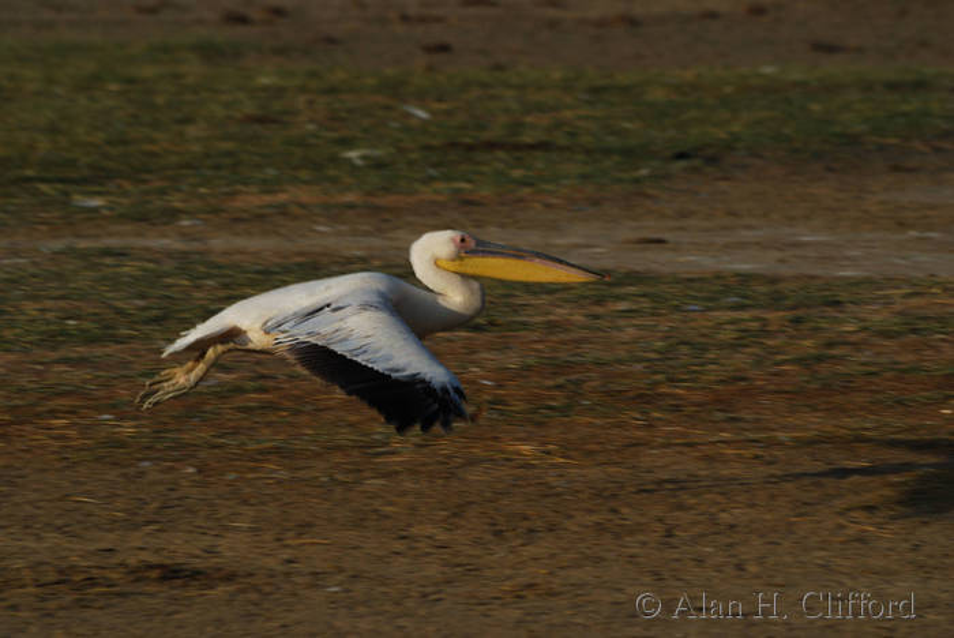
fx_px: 15913
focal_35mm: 600
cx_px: 477
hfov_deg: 3.4
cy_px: 319
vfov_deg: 2.3
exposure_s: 1/320
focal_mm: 400
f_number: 8
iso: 100
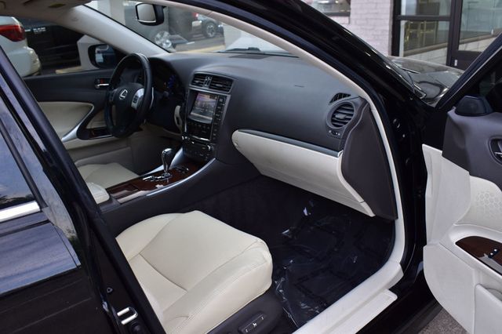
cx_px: 251
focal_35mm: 32
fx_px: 439
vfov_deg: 41.7
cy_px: 167
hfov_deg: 59.5
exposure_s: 1/60
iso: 400
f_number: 8
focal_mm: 21
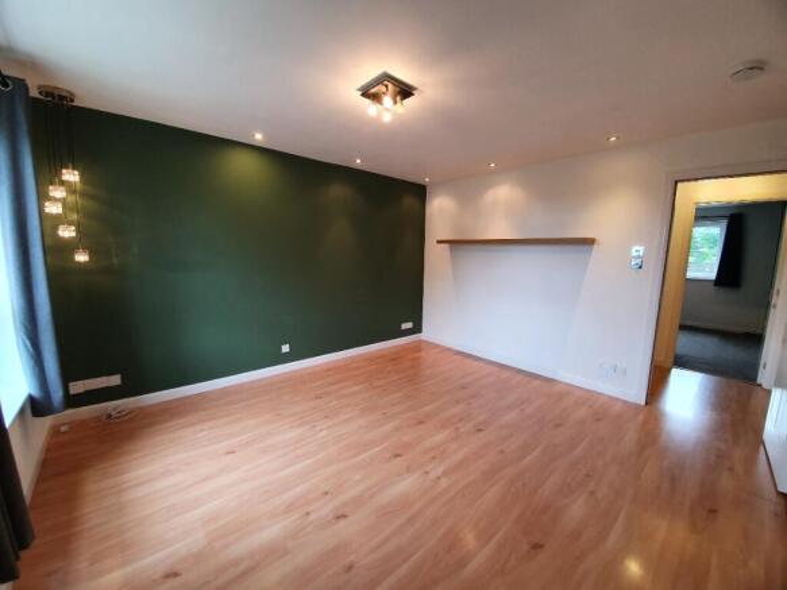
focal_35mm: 13
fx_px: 295
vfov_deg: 89.9
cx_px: 394
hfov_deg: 106.2
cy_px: 295
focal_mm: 1.8
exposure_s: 1/50
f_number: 2.2
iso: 100
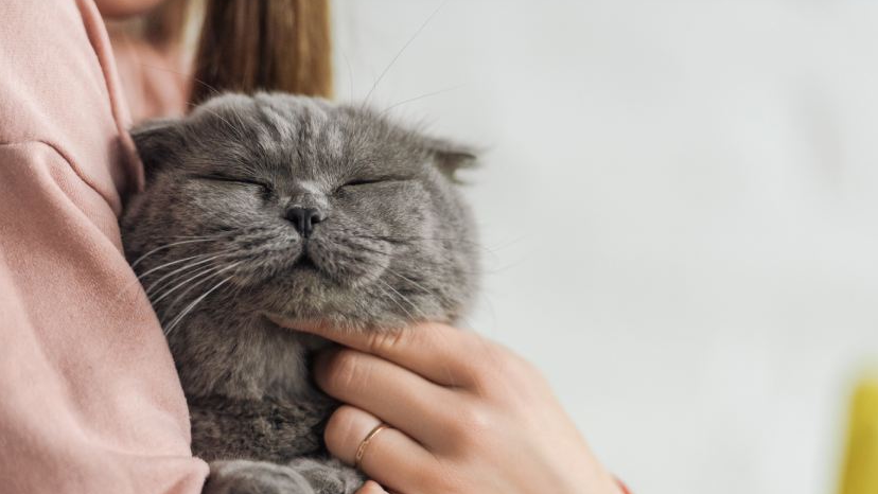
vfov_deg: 5.7
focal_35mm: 215
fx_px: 5006
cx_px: 433
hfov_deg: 10.0
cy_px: 289
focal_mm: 200
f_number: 2.8
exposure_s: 1/160
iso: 800
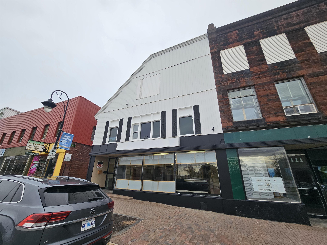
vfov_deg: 89.9
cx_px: 164
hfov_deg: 106.2
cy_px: 122
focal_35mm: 13
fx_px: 123
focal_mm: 2.2
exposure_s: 1/929
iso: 50
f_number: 2.2
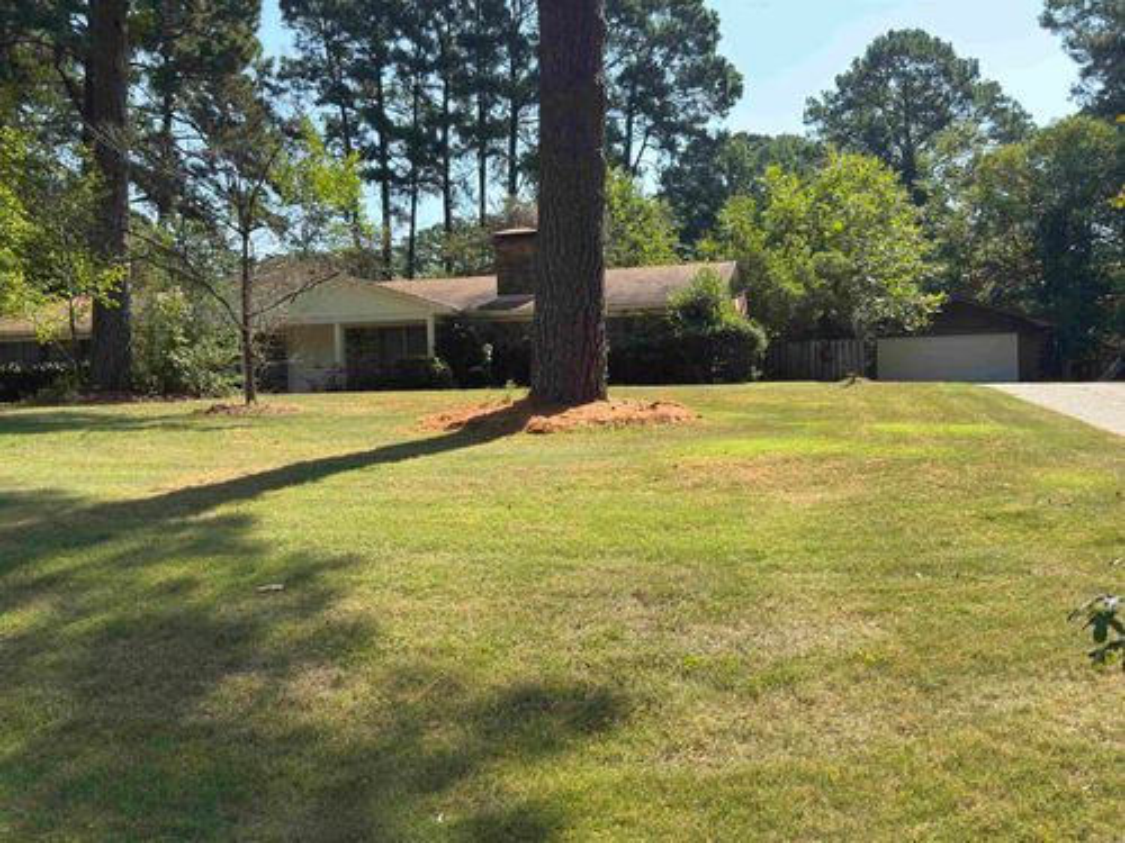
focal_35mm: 32
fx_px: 1040
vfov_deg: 44.2
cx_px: 562
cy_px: 422
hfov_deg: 56.8
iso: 80
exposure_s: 1/1905
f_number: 1.78
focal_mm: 6.76
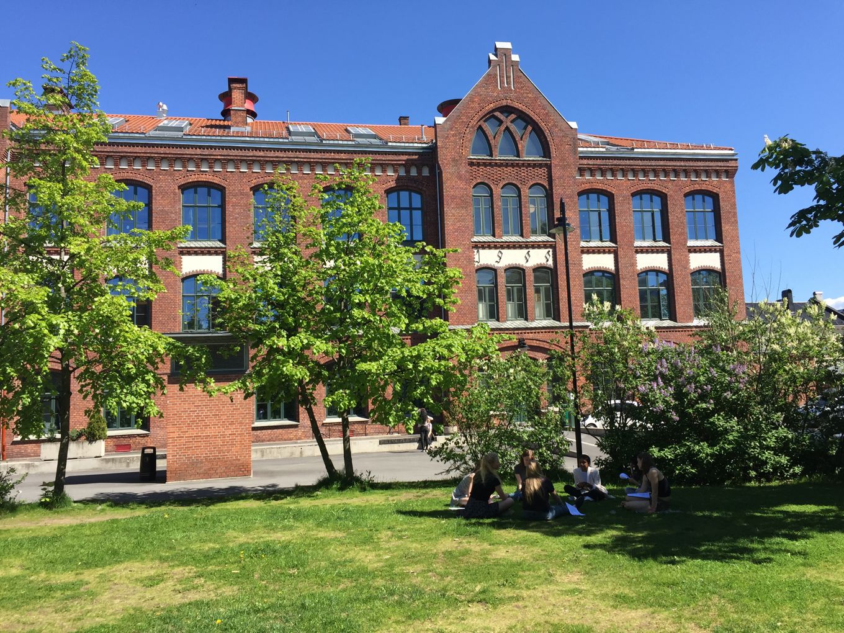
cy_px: 316
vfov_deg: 48.2
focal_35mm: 29
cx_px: 422
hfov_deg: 61.7
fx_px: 707
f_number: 2.2
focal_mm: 4.15
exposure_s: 1/1041
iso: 32
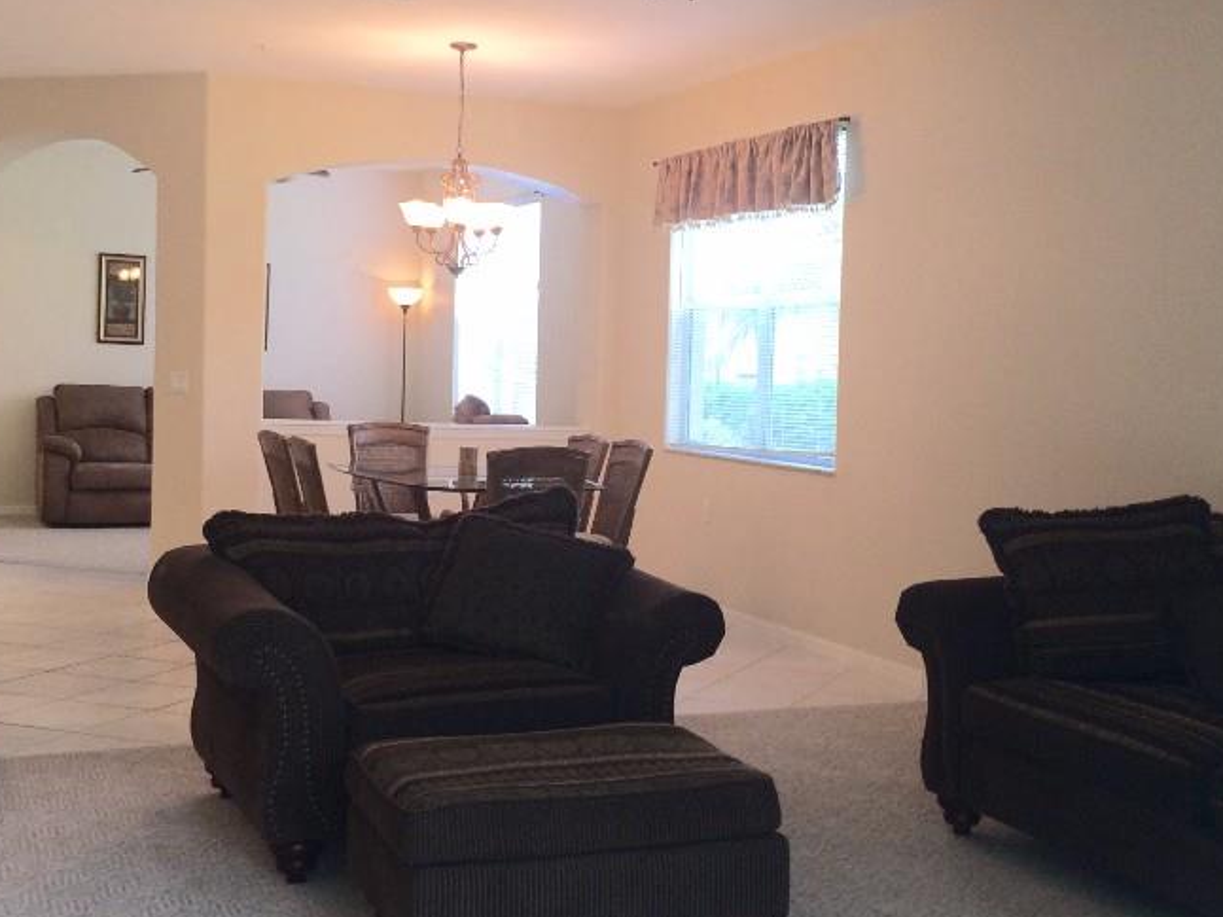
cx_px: 579
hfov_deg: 41.2
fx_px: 1625
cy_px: 415
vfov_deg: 31.5
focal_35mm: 46
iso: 50
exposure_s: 1/30
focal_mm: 4.15
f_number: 2.2
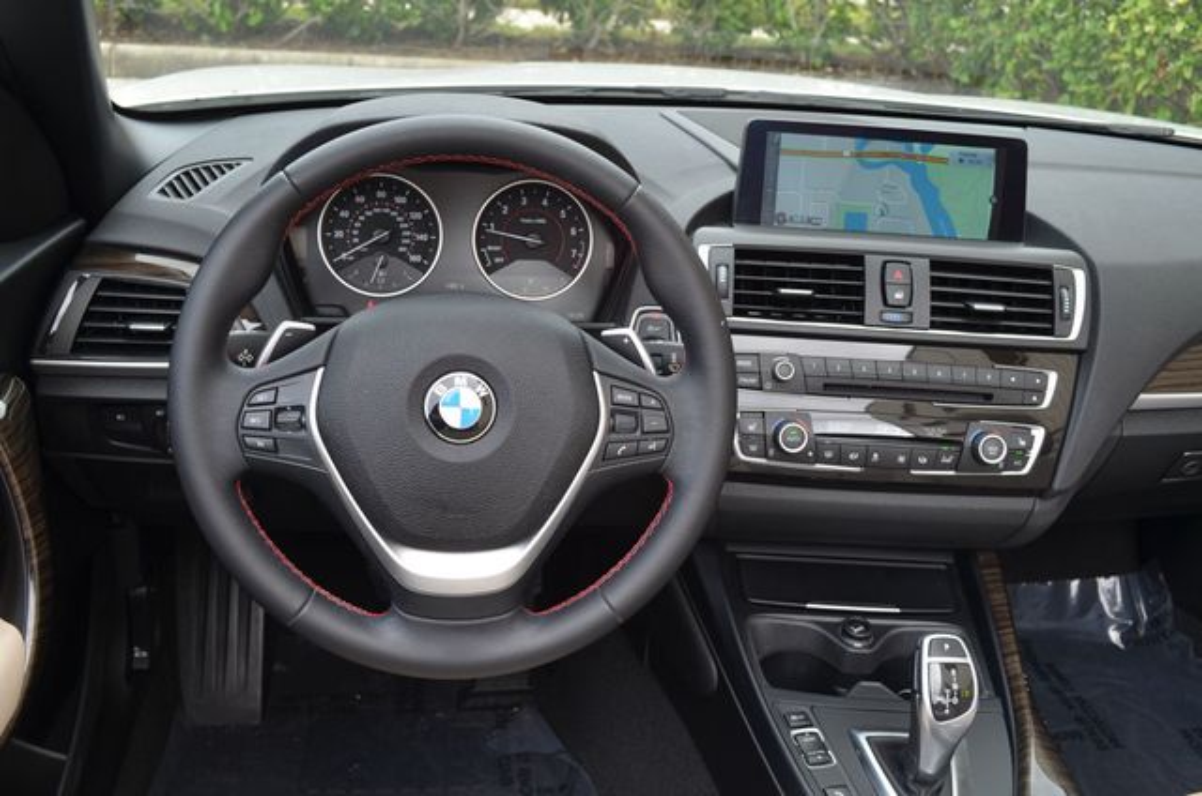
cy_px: 398
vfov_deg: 39.8
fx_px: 1100
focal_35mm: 33
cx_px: 601
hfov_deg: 57.3
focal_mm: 22
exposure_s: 1/60
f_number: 5.6
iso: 125
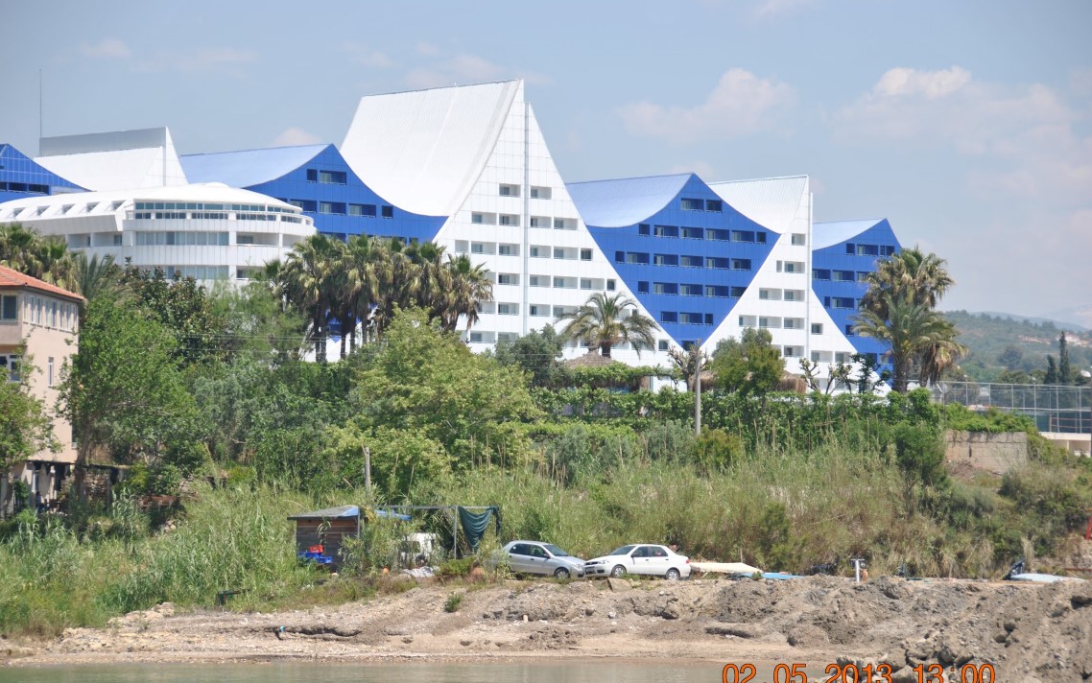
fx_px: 4362
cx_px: 549
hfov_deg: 14.3
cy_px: 364
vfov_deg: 9.0
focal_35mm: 147
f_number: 5.6
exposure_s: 1/500
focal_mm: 95
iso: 110
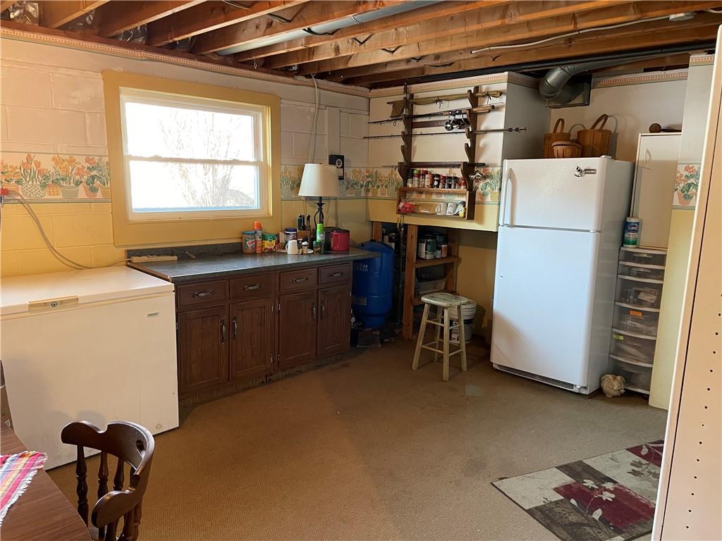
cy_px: 270
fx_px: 542
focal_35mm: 26
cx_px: 361
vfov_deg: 53.1
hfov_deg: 67.3
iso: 400
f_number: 1.6
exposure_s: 1/60
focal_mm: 4.2
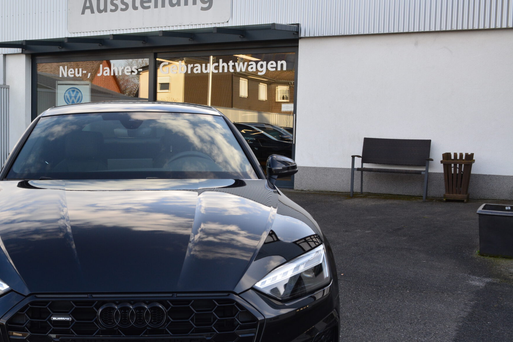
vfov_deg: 28.0
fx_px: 684
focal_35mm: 48
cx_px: 142
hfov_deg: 40.2
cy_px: 204
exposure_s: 1/60
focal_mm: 22
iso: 400
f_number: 10
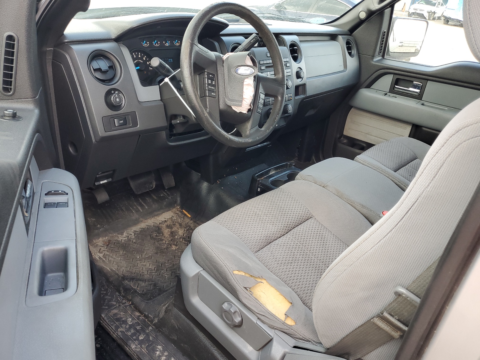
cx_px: 240
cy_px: 180
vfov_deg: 53.1
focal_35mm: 26
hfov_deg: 67.3
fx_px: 361
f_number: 1.5
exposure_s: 1/120
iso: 58
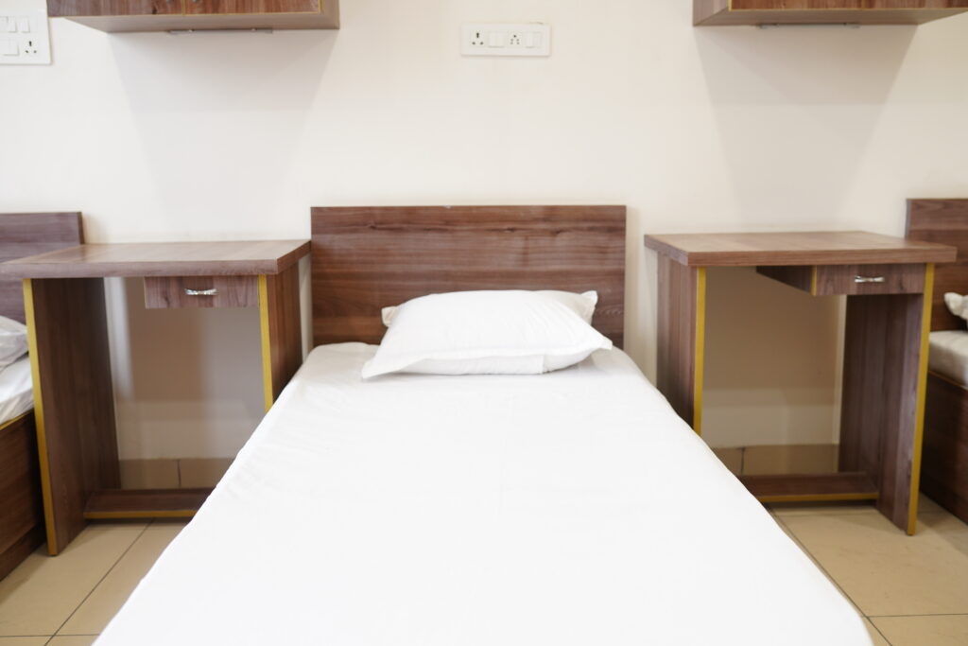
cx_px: 484
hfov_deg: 54.4
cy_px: 323
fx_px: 941
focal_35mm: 35
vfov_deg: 37.9
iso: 800
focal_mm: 35
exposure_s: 1/125
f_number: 2.5
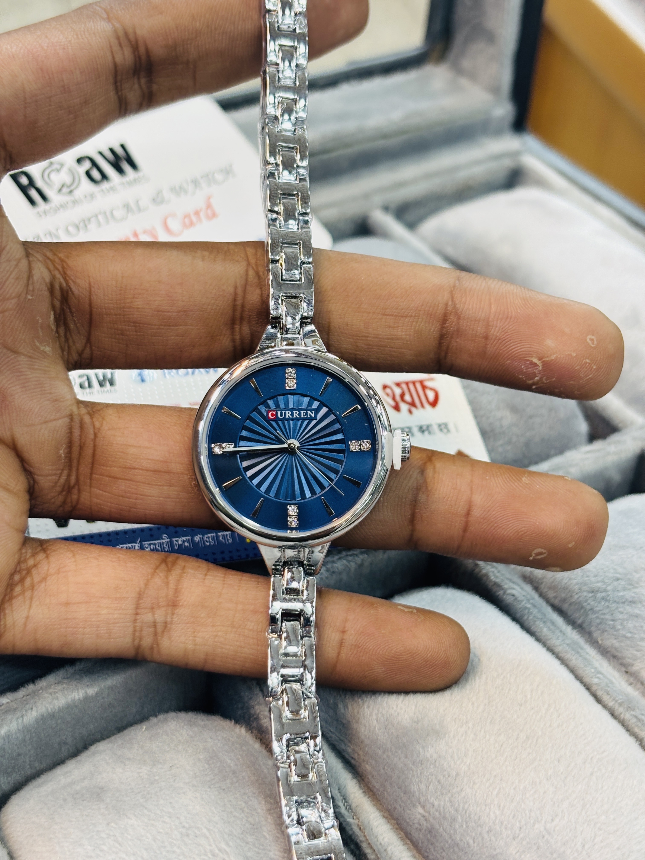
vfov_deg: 36.8
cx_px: 322
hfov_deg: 28.0
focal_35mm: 52
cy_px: 430
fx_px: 1292
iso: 50
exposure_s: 1/100
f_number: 1.6
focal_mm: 5.96
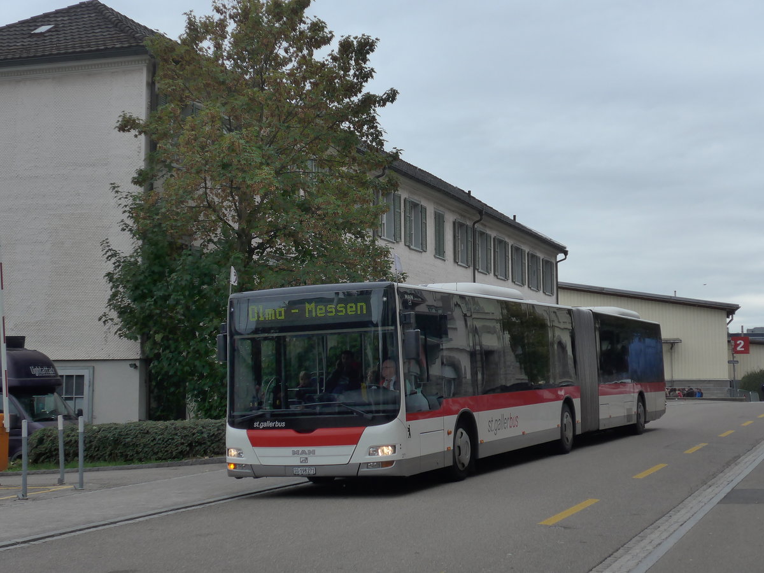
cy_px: 286
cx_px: 382
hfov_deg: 32.7
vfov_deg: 24.8
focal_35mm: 59
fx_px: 1302
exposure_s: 1/640
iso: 160
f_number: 3.5
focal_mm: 12
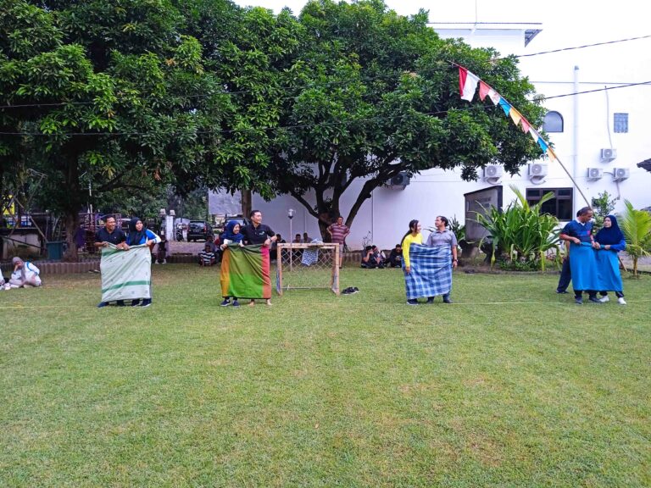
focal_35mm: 28
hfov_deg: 63.4
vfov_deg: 49.7
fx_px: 527
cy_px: 244
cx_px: 326
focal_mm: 3.43
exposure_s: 1/278
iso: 116
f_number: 2.2
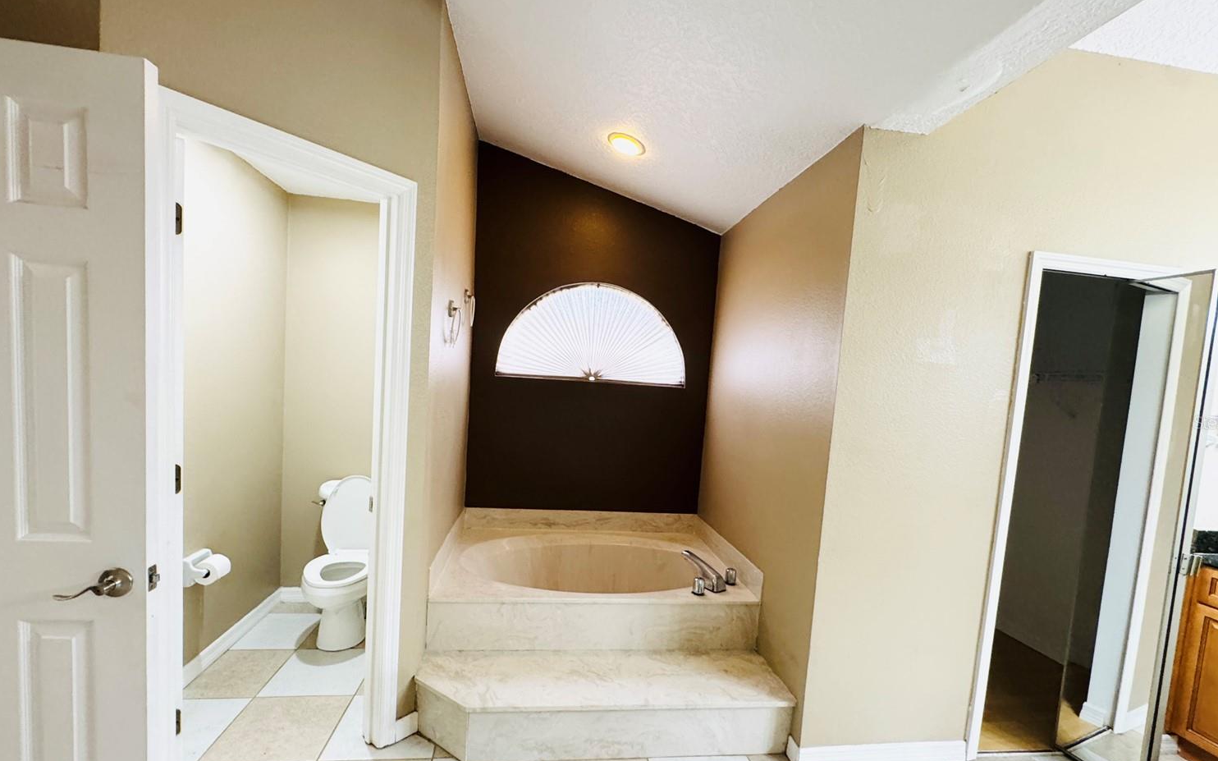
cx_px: 615
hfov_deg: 97.8
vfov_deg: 71.0
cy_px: 422
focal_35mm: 16
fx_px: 531
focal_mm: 2.22
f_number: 2.2
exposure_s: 1/60
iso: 400
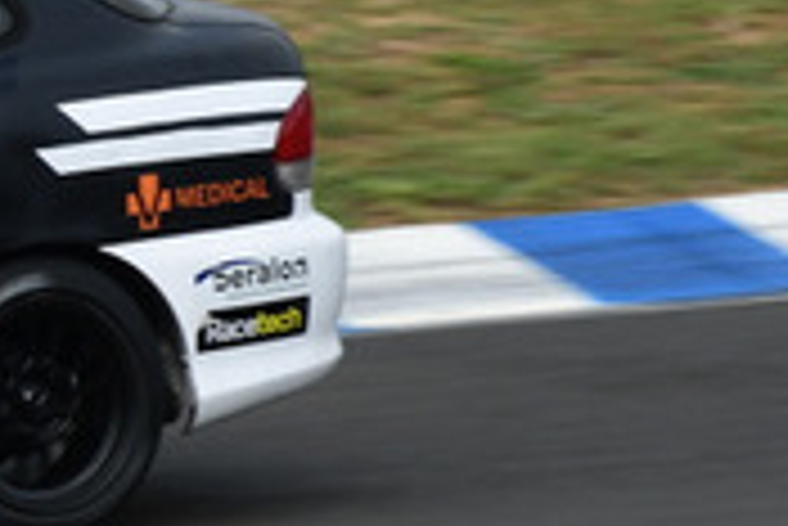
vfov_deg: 2.5
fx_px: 12027
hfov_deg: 3.7
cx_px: -522
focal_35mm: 549
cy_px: 180
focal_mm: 80
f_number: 8
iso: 200
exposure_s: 1/400
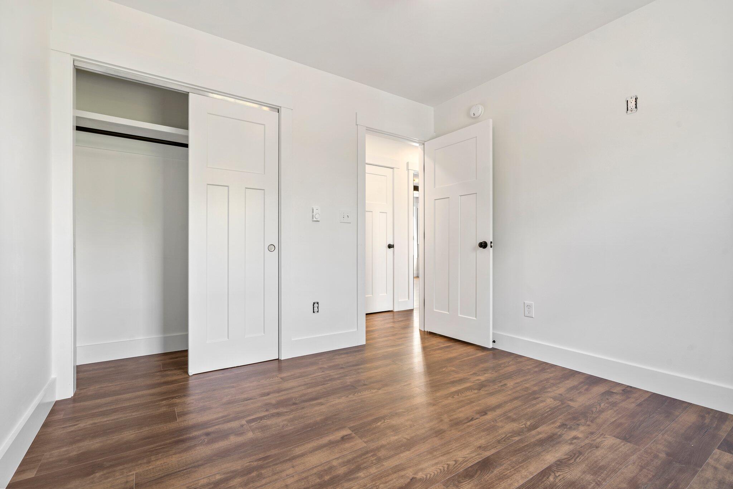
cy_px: 244
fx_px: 326
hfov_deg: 96.7
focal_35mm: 16
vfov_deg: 73.7
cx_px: 366
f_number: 9
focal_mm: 16
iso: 50
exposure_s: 1.3
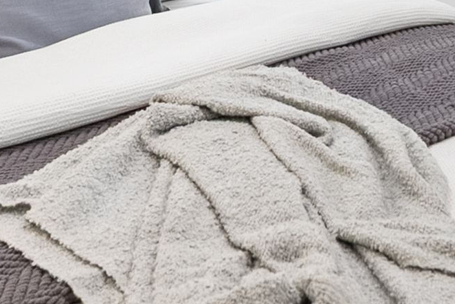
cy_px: -263
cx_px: 328
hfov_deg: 19.7
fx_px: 1302
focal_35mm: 103
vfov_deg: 12.1
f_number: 7.1
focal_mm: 16
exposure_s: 1/3
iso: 400
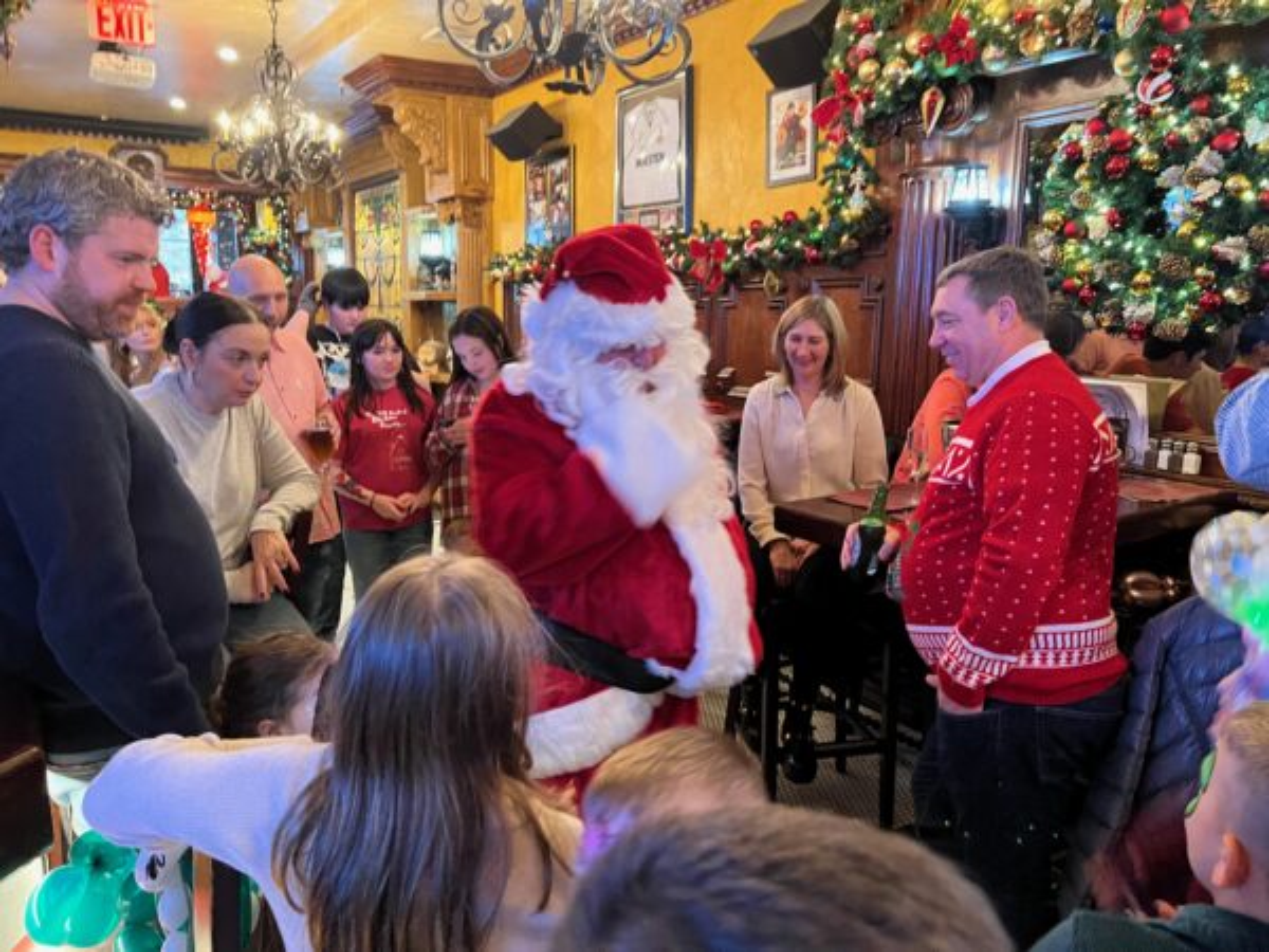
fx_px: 953
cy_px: 476
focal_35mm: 26
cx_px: 634
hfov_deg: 67.3
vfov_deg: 53.1
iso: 640
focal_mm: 5.7
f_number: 1.5
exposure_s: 1/30
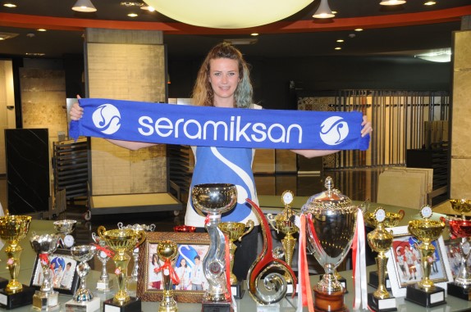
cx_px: 236
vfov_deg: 28.9
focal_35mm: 46
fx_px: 608
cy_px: 156
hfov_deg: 42.4
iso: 640
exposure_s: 1/60
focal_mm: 31
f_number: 4.5
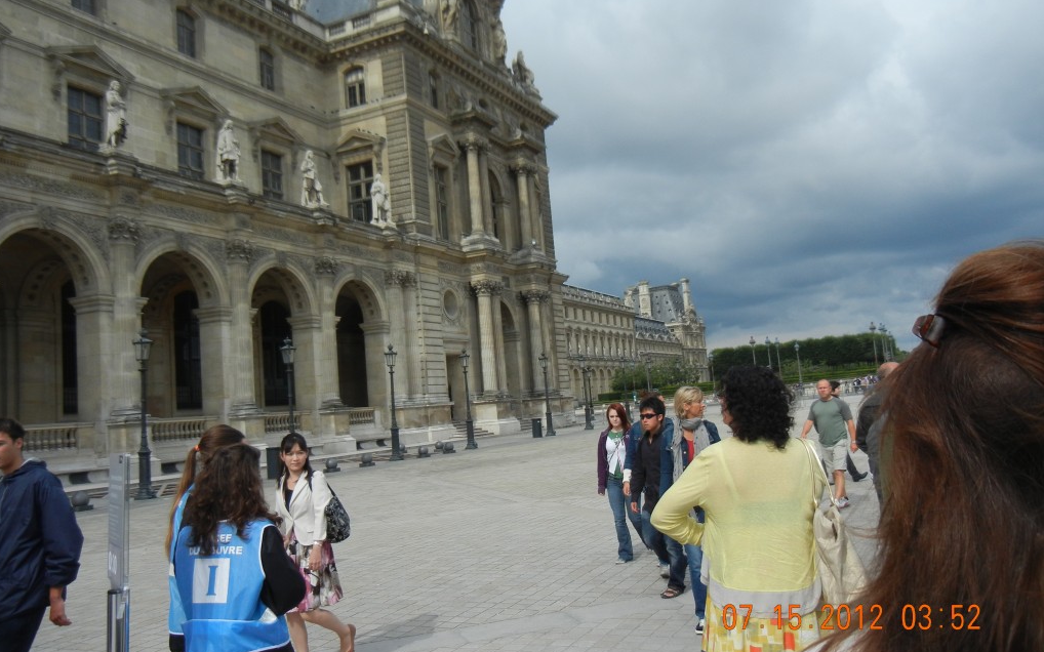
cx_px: 520
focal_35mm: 32
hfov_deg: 59.7
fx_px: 910
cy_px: 305
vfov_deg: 39.4
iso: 160
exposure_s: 1/412
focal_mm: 5.4
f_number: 7
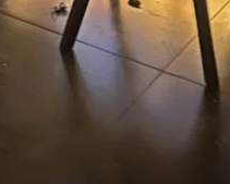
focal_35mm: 160
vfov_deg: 7.4
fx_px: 1090
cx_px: -60
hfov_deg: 11.8
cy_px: -514
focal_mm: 6.86
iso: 2000
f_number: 1.78
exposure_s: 1/17
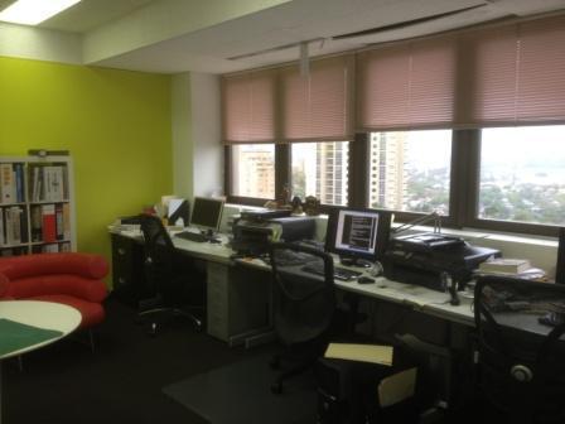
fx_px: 571
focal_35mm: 35
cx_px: 282
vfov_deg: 40.7
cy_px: 212
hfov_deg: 52.6
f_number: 2.4
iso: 64
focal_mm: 4.28
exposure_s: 1/24
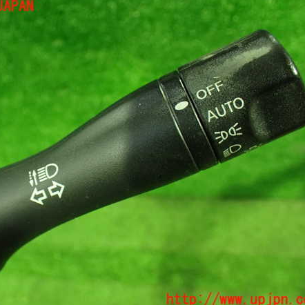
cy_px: 153
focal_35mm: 36
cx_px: 115
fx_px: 359
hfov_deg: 45.7
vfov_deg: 46.0
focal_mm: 5.4
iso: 1250
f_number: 2.3
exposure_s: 1/30
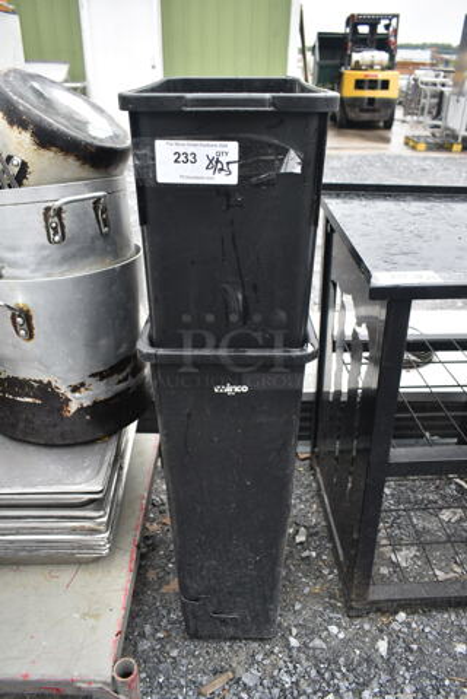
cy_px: 350
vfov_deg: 67.4
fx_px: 525
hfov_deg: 48.0
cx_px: 234
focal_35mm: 27
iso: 100
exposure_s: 1/80
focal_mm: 18
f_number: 4.5
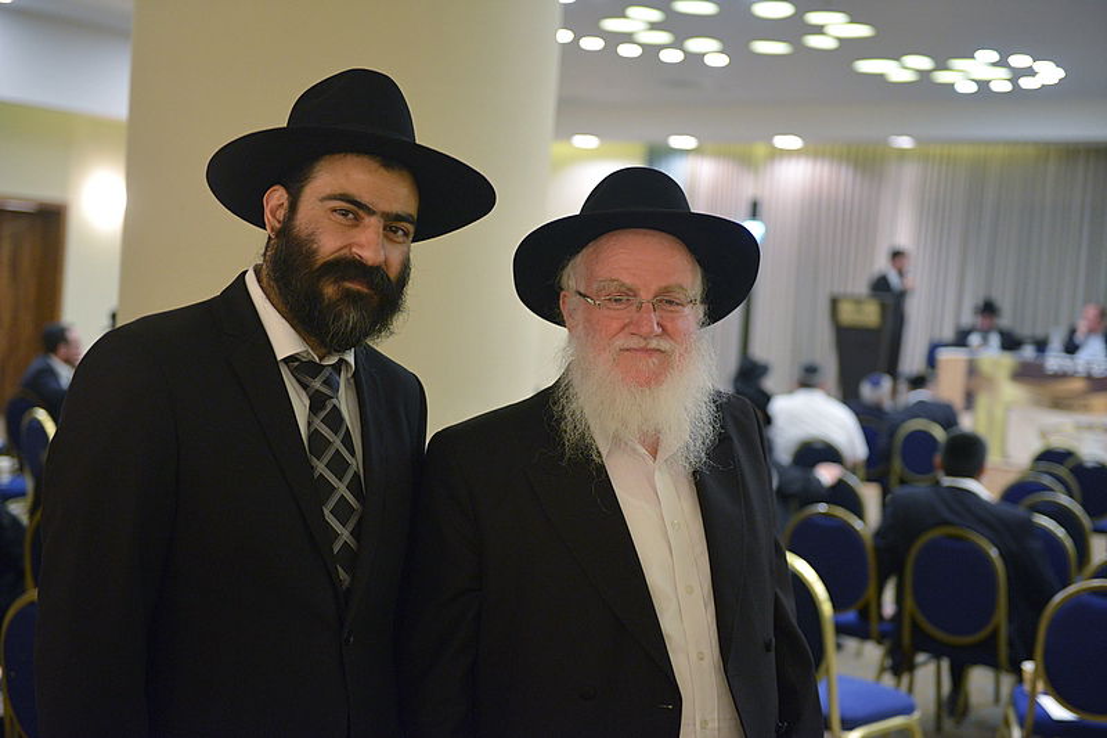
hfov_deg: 35.6
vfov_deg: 24.2
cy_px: 369
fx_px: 1722
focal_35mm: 56
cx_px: 554
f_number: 2.8
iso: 2000
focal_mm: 56
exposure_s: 1/80
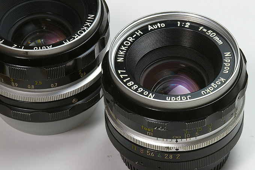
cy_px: 85
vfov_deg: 9.1
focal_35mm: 150
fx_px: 1061
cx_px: 128
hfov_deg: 13.7
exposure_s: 2.5
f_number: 22
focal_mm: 100
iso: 200
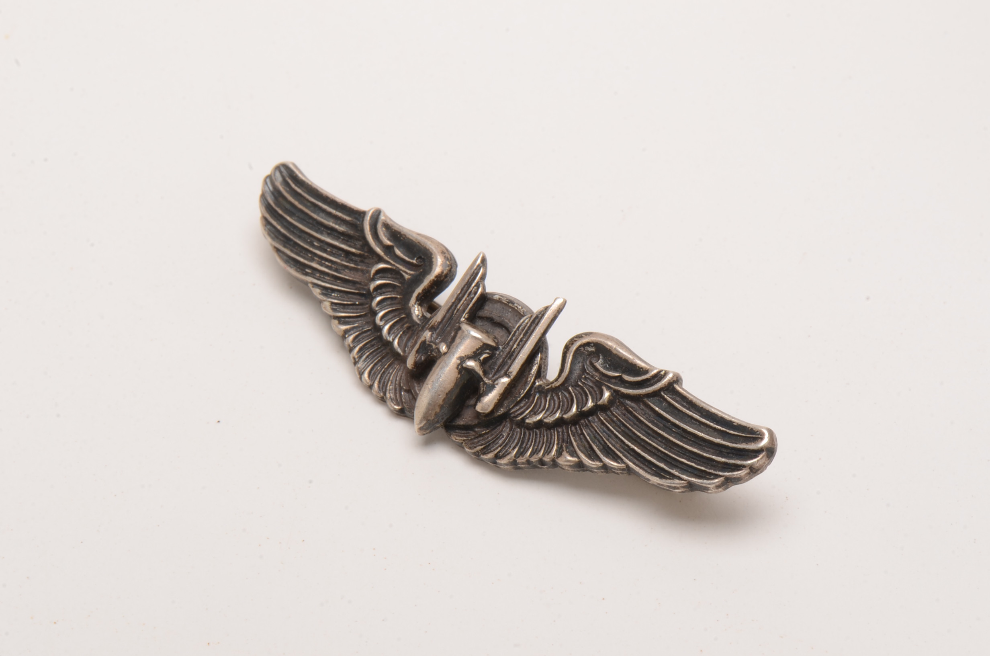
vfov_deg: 10.7
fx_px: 3499
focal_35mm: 128
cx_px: 495
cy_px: 328
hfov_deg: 16.1
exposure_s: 1/125
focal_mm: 85
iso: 100
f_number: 25
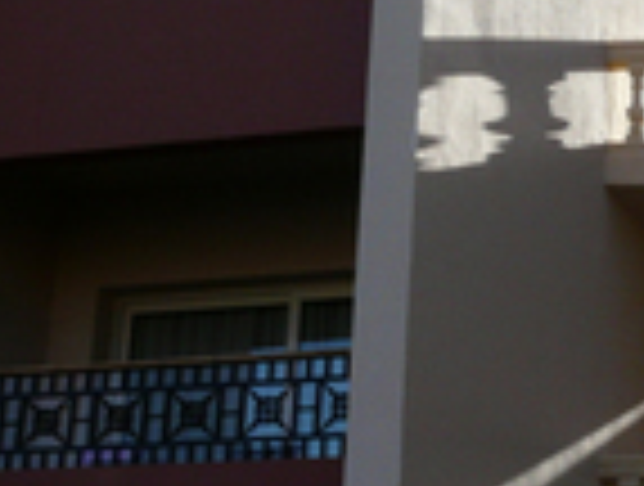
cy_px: 382
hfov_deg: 20.7
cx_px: 784
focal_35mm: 88
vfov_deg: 16.7
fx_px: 1641
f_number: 5.6
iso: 100
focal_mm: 4.6
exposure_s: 1/400
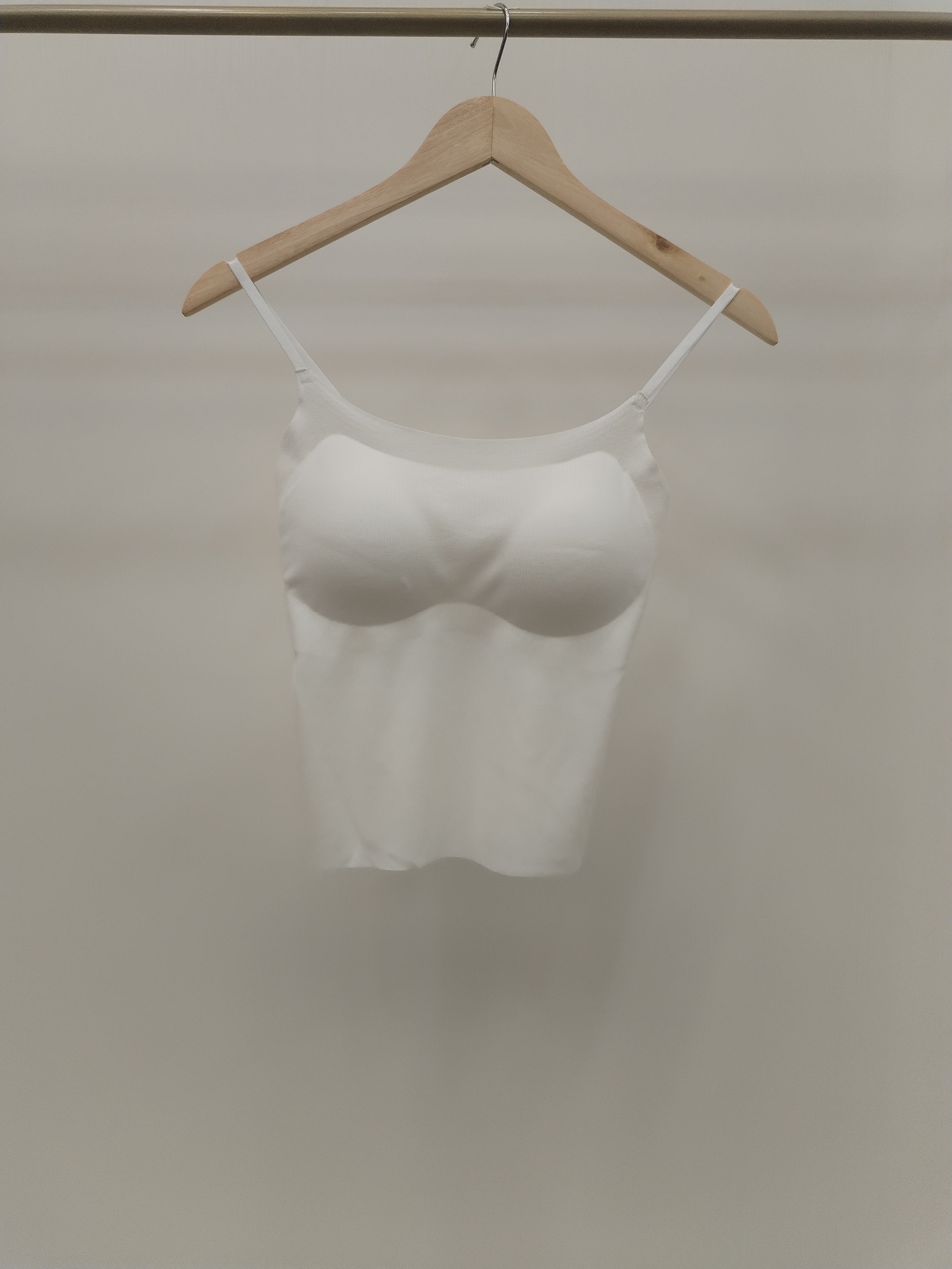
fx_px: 1063
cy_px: 634
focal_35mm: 29
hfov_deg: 48.2
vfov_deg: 61.7
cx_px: 476
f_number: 1.8
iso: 124
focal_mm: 4.75
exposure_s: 1/120
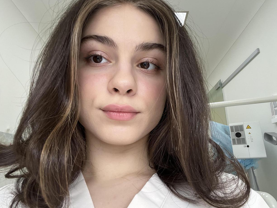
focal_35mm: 24
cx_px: 141
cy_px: 104
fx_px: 192
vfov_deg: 56.8
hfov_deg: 71.6
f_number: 2.2
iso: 100
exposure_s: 1/115
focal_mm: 2.71
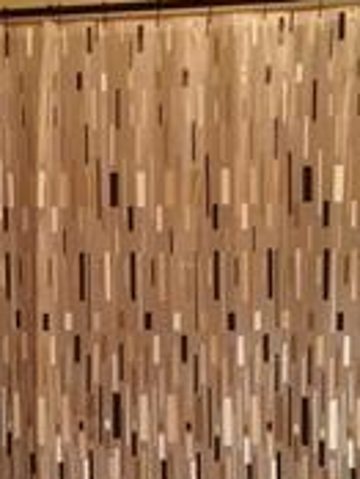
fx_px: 885
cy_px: 292
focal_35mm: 64
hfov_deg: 22.4
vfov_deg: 30.1
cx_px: 36
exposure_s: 1/30
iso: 200
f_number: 2.2
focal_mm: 4.15
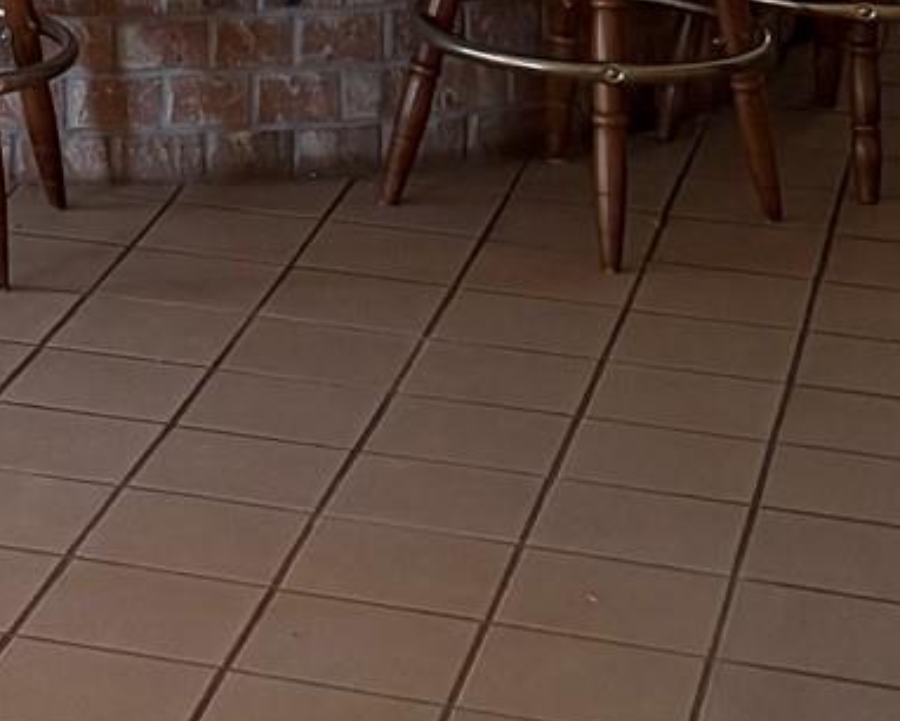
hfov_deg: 13.5
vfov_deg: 10.0
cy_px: -964
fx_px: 3624
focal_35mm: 136
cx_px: -382
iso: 250
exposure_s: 1/60
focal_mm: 5.96
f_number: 1.6
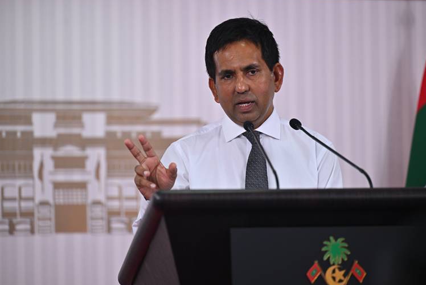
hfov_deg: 10.0
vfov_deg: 6.7
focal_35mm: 205
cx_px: 209
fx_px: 2426
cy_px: 141
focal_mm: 200
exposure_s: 1/250
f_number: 2.8
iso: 800
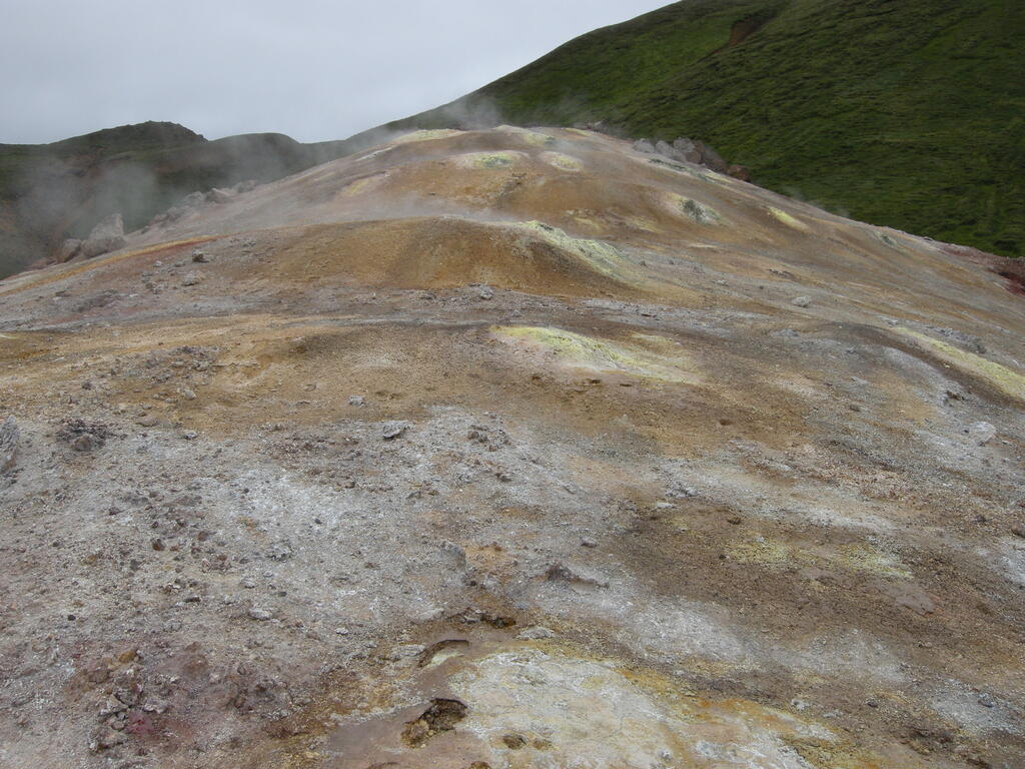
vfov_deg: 40.7
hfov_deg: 52.6
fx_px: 1036
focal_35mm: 35
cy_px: 384
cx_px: 512
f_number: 5.4
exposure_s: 1/215
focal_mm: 7.5
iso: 100
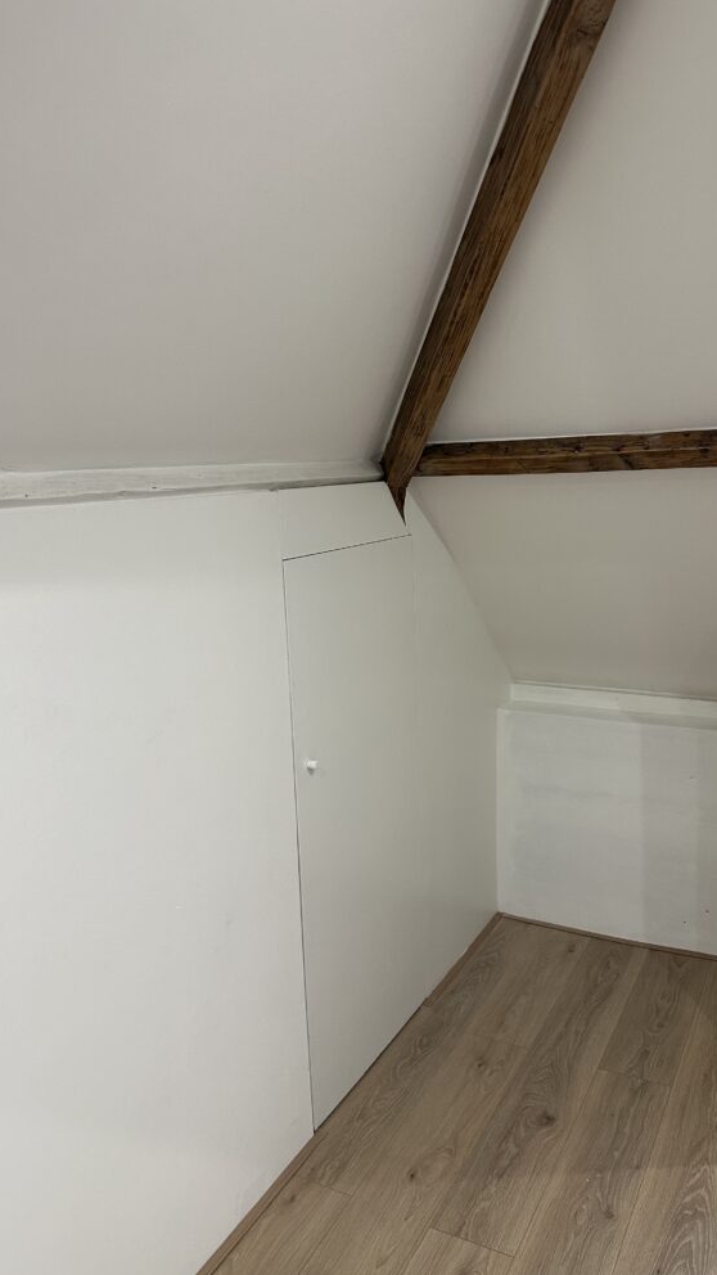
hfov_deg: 42.7
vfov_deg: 69.9
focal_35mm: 27
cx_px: 423
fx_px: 913
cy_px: 634
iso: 250
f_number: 1.78
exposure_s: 1/77
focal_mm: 6.86
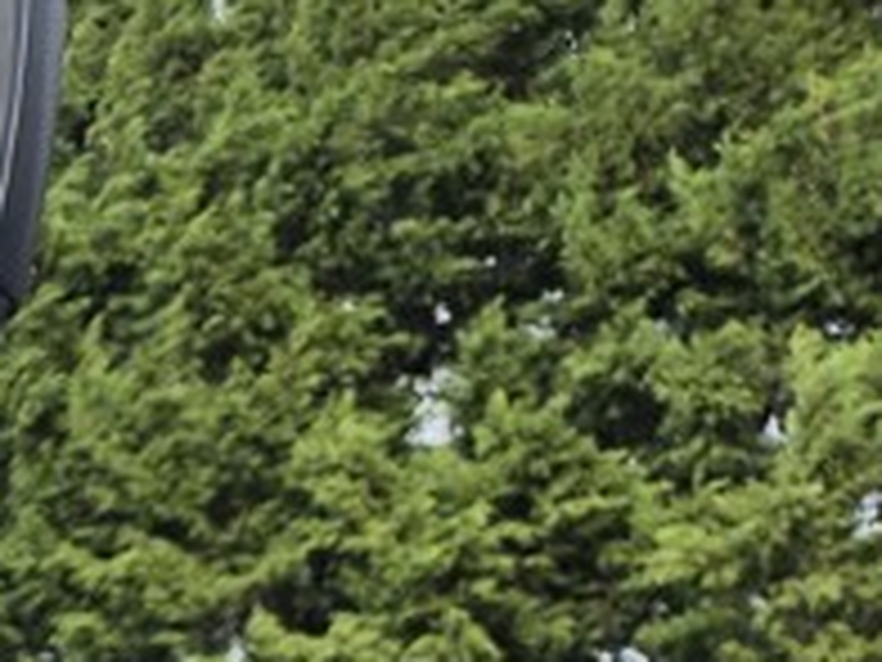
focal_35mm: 169
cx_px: -1940
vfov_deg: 7.7
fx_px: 4306
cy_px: 1995
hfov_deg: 9.0
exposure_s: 1/652
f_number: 1.8
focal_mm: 5.4
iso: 25
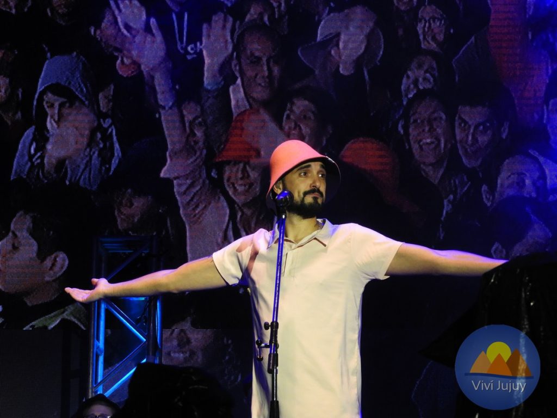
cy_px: 209
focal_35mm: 170
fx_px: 2735
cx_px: 278
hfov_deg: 11.6
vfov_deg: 8.7
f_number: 5.2
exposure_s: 1/60
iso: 560
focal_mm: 30.5
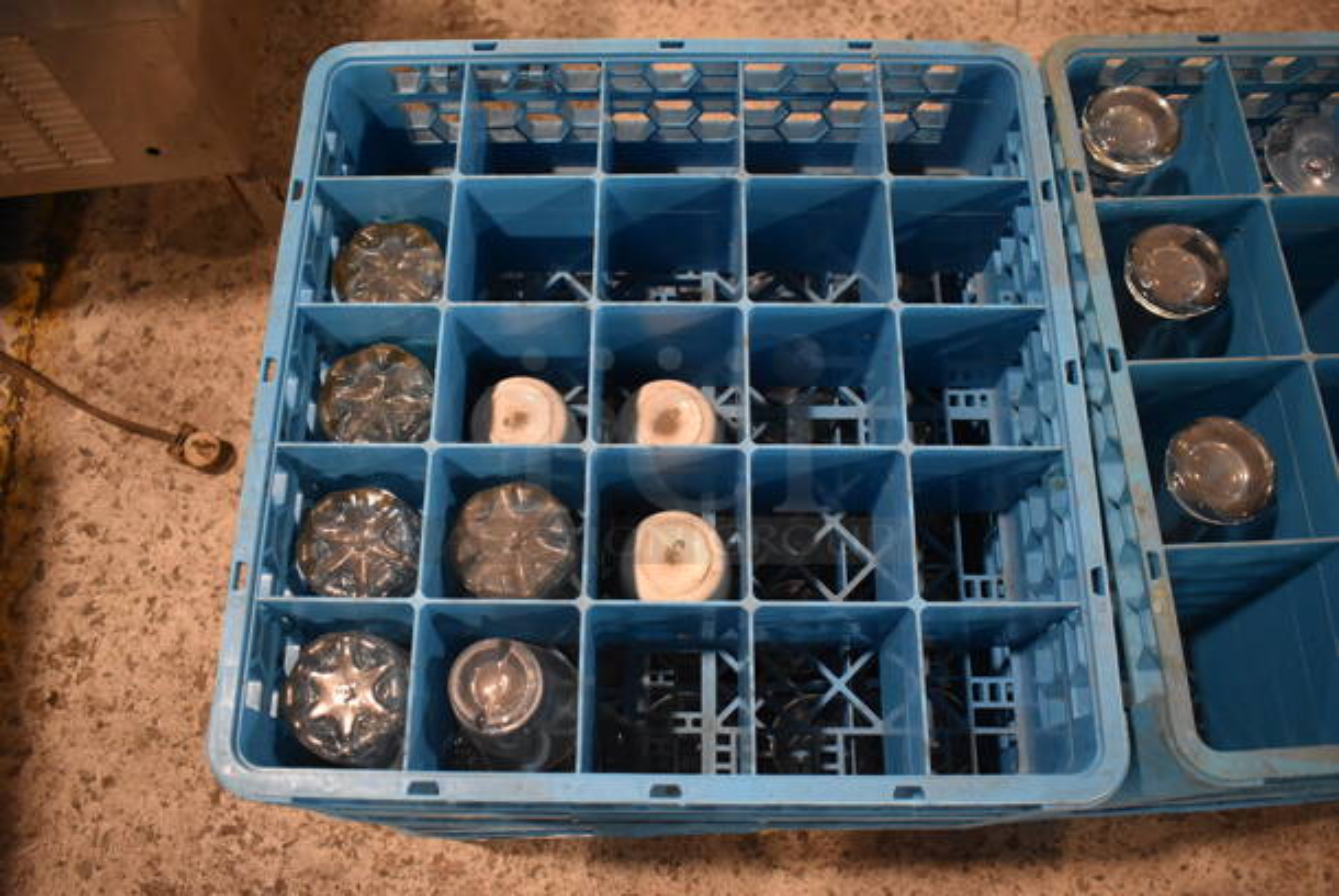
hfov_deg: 61.9
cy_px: 448
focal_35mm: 30
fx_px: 1117
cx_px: 670
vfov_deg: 43.7
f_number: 3.5
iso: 2200
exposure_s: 1/125
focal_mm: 20
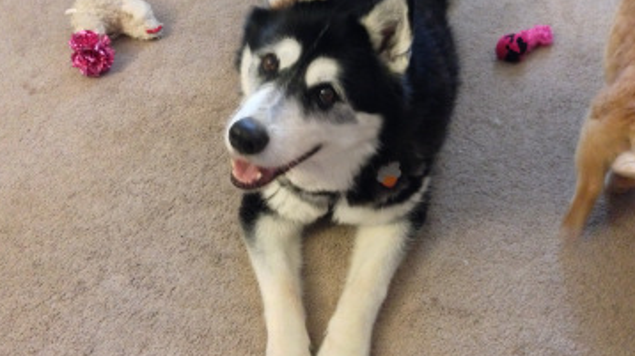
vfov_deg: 31.9
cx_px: 318
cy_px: 156
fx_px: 623
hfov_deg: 54.0
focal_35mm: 37
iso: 800
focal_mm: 4.12
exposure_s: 1/15
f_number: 2.4
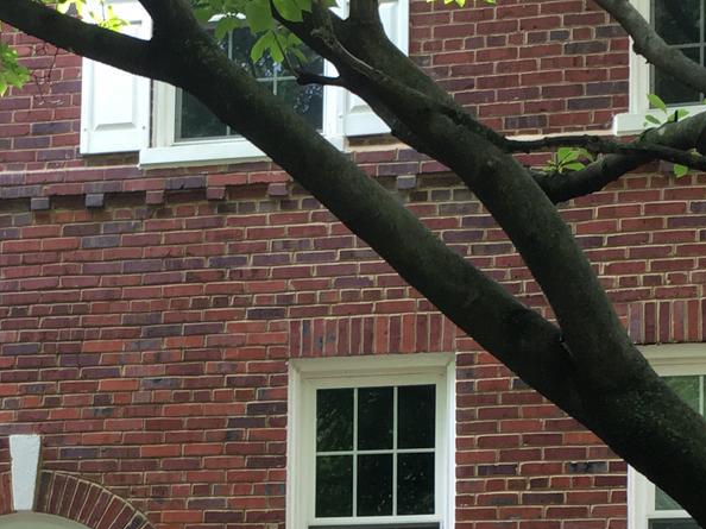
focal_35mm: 100
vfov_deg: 14.3
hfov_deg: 19.6
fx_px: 2039
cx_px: 284
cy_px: 647
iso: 40
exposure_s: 1/120
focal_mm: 4.15
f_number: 2.2
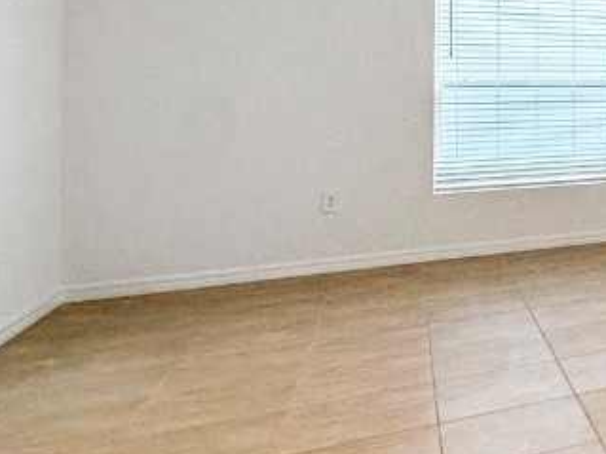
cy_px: 21
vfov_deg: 30.3
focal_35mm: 45
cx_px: 935
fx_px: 787
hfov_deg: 27.2
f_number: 2.2
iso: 125
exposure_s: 1/120
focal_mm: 2.22
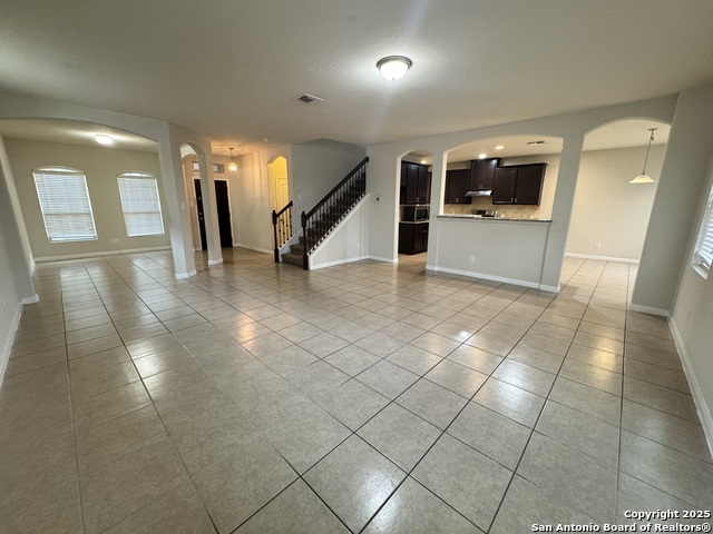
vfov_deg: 85.7
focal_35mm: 14
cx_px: 356
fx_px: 288
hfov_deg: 102.1
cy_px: 267
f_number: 2.2
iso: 500
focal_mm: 2.22
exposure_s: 1/60
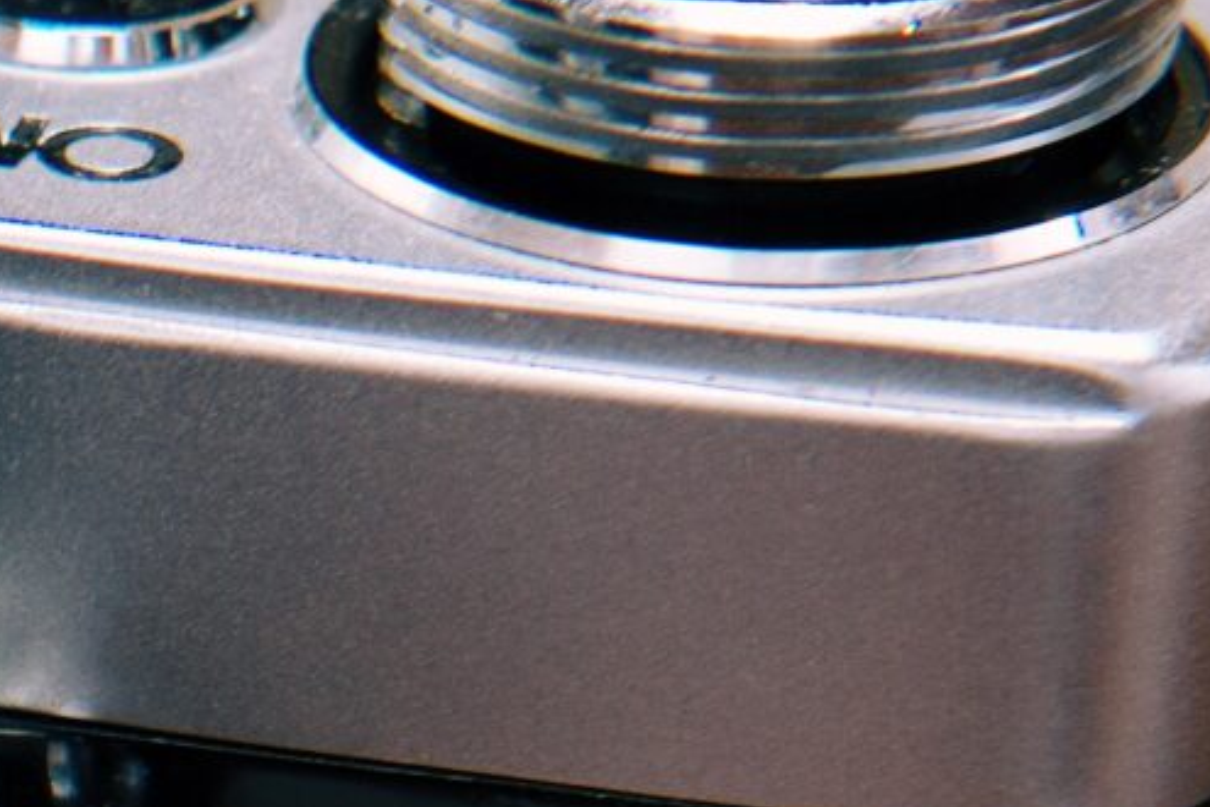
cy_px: 1248
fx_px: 9209
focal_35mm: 274
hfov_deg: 7.3
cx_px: -917
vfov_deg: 5.0
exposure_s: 1/15
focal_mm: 35
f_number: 5.6
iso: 640
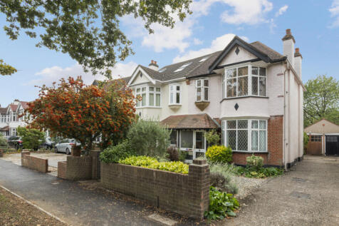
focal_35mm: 14
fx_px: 132
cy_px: 113
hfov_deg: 104.3
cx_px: 170
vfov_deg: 81.2
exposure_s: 1/80
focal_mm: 14
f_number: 8
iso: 200
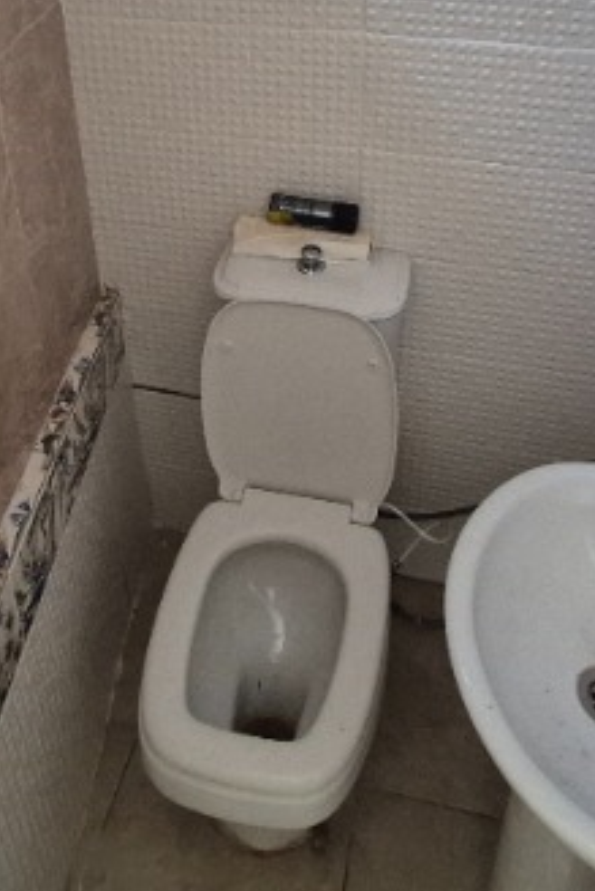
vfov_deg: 52.3
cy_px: 141
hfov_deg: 39.9
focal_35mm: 33
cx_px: 258
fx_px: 817
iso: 500
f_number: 2.2
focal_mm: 1.74
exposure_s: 1/50
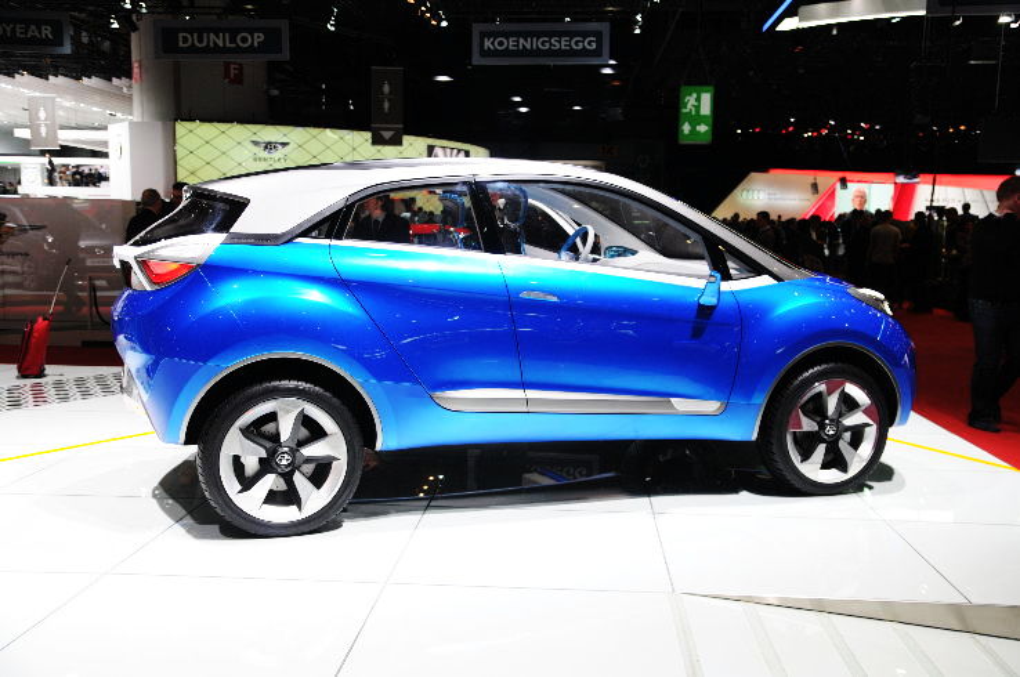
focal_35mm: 36
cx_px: 510
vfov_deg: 36.8
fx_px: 1019
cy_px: 338
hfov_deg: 53.2
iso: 320
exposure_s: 1/100
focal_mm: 24
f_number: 5
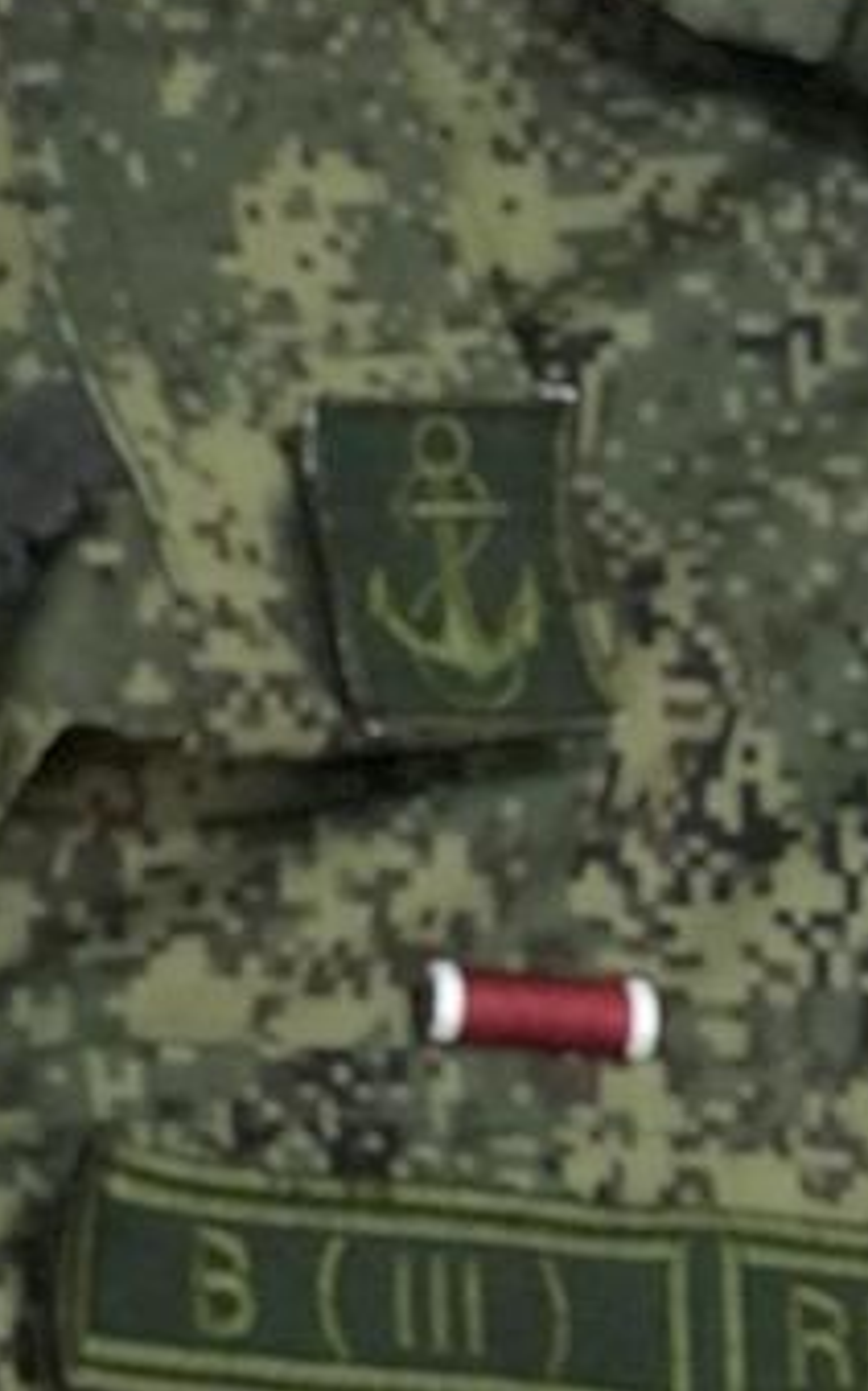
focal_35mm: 229
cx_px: -777
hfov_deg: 5.6
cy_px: -449
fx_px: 8675
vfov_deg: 9.0
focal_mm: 6.6
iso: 250
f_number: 2.8
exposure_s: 1/33
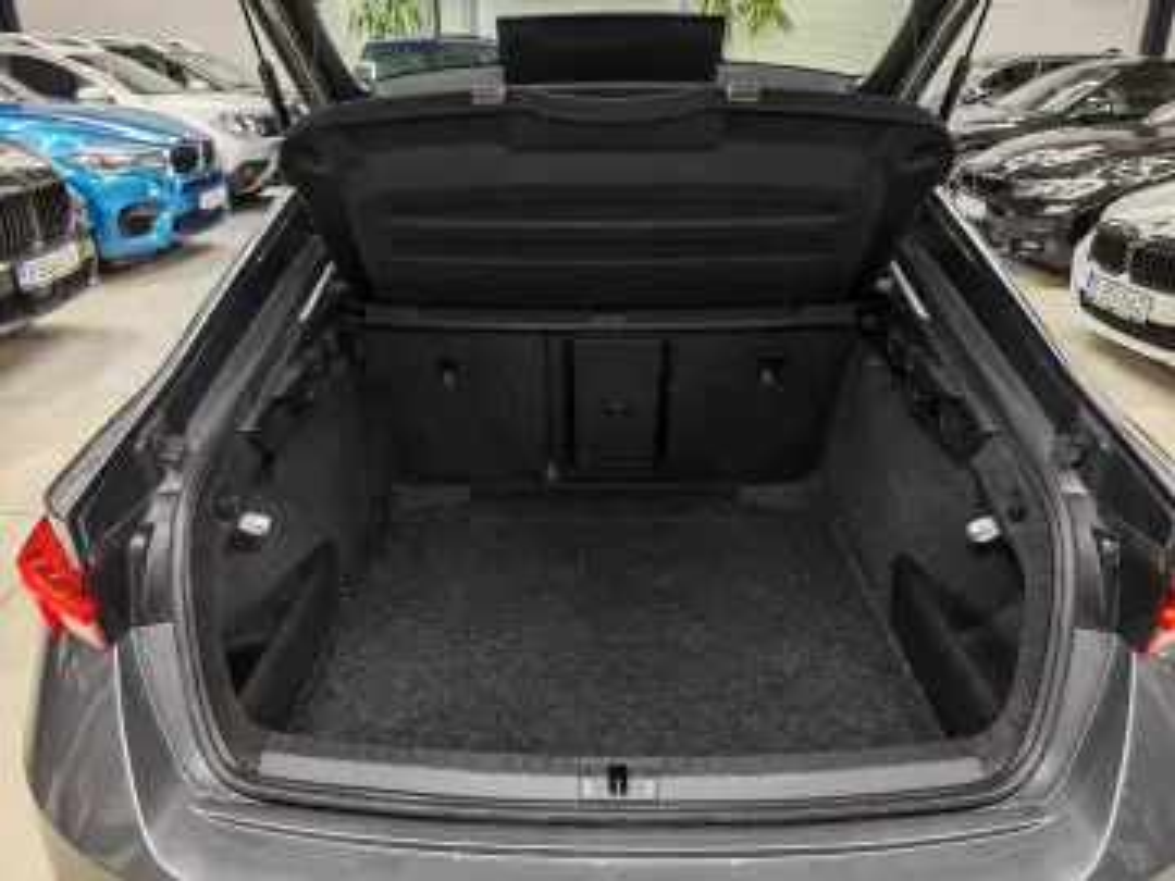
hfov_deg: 67.3
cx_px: 588
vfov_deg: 53.1
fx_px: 883
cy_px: 440
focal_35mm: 26
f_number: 1.6
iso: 250
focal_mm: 5.4
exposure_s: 1/50
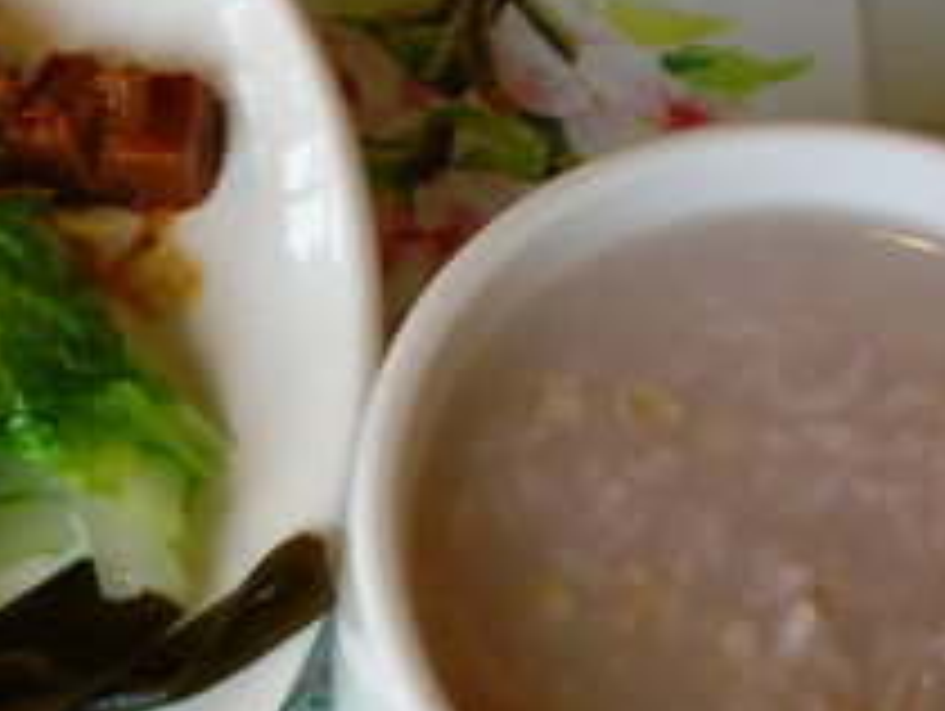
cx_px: -32
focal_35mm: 100
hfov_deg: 19.0
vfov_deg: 14.8
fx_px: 2733
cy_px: 410
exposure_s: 1/15.5
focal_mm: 5.8
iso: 50
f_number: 3
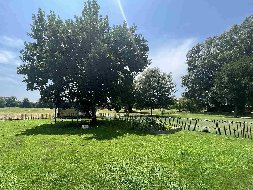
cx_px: 102
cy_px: 113
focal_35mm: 16
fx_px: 117
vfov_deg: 77.3
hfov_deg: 93.3
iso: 32
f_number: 1.8
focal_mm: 1.57
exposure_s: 1/630
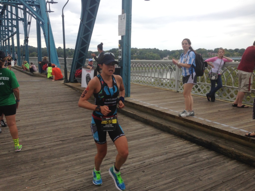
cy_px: 96
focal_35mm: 33
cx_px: 128
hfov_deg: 55.4
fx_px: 243
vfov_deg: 42.9
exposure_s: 1/455
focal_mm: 4.12
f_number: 2.4
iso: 50
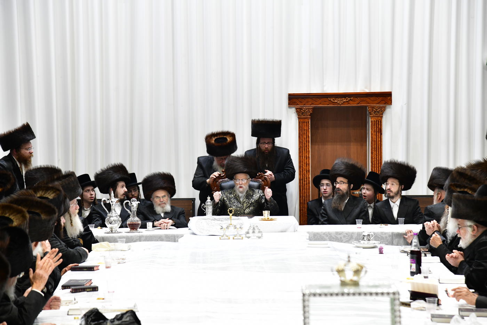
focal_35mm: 120
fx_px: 1623
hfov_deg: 17.1
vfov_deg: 11.4
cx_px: 244
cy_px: 162
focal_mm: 120
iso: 2000
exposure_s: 1/100
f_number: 5.6
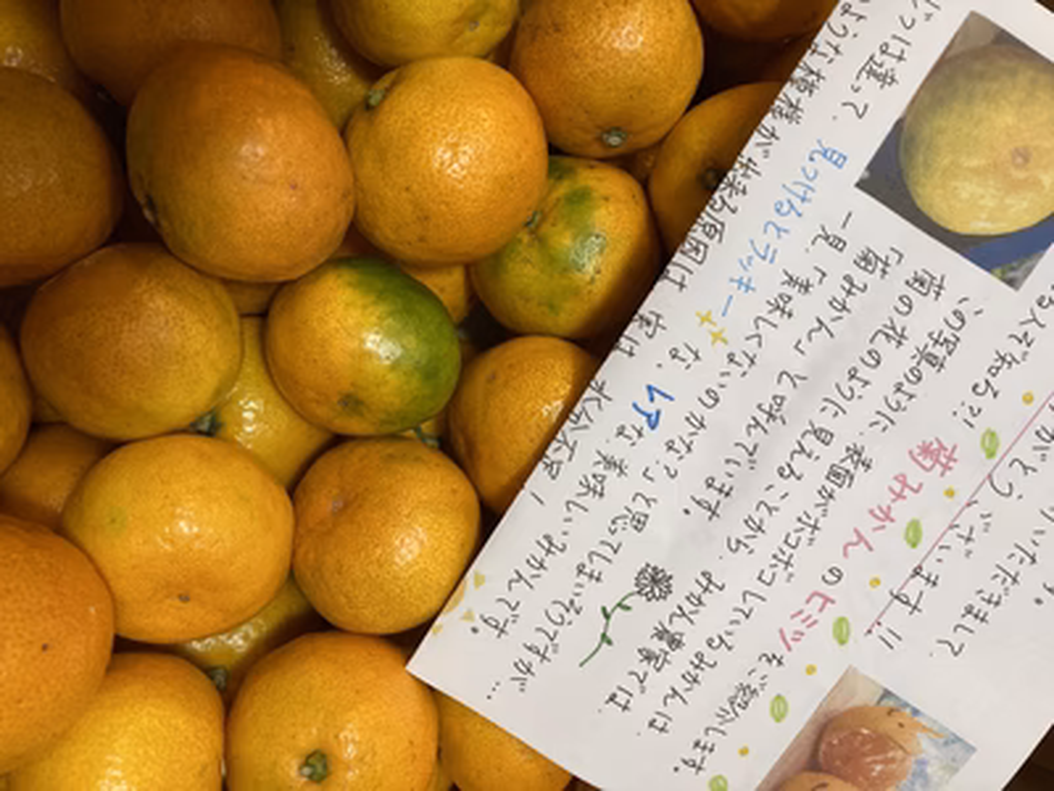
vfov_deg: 49.7
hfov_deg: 63.4
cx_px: 527
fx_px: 853
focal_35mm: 28
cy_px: 396
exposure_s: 1/40
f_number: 1.8
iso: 250
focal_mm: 3.99
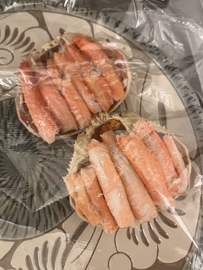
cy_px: 135
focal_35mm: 26
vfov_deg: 67.3
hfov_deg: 53.1
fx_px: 203
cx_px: 102
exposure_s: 1/50
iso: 320
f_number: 1.6
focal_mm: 5.1
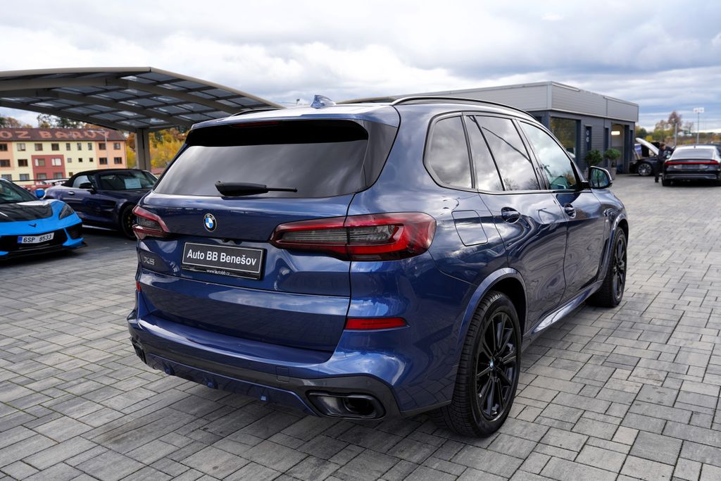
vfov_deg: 43.6
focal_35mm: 30
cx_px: 360
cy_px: 240
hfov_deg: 61.9
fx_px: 601
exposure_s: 1/100
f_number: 5
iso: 100
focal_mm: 30
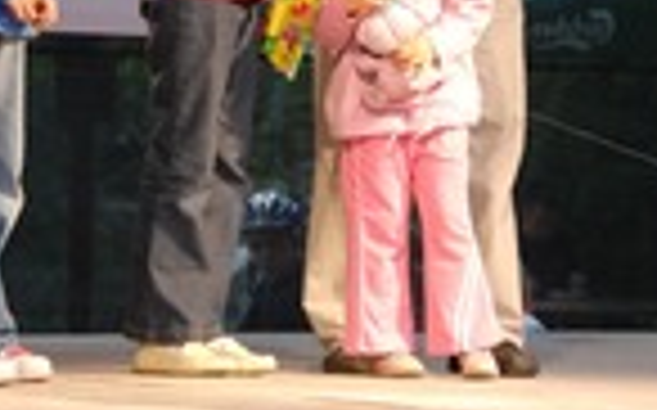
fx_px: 4652
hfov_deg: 8.1
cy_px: -178
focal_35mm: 260
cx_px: 140
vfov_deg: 5.0
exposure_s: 1/160
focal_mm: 62
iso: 640
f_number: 5.3
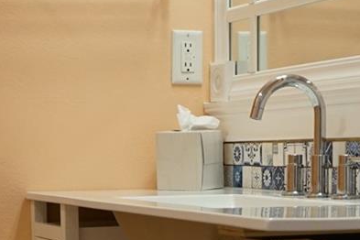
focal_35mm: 114
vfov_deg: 11.6
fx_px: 1140
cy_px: 336
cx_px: 130
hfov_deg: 17.9
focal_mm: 28
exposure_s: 1/160
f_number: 4
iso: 1600
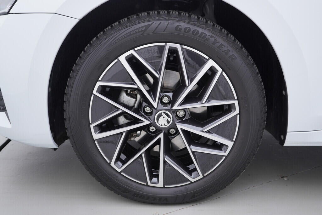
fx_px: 322
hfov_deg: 53.1
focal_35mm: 36
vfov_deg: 36.9
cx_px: 161
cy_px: 108
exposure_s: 1/50
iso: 125
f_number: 3.2
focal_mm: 24
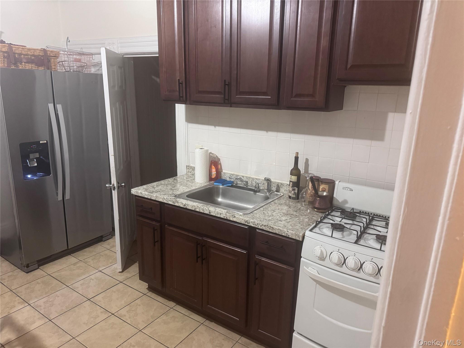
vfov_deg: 56.8
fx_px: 322
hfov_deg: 71.6
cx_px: 232
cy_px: 174
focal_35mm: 24
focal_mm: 6.76
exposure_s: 1/60
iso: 800
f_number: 1.78
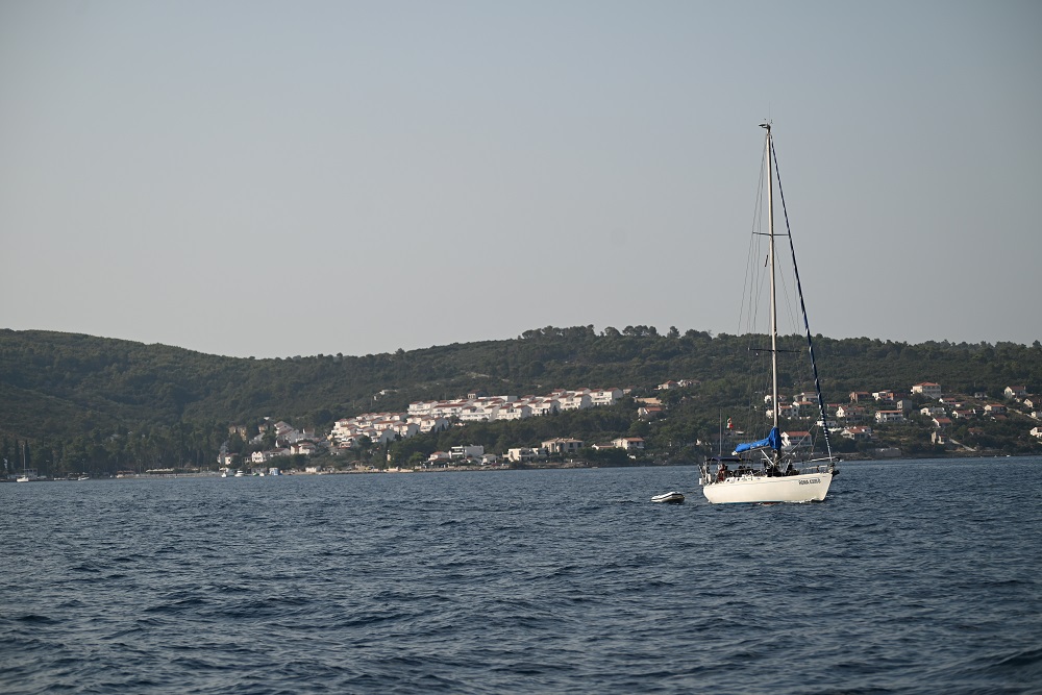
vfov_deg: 13.7
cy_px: 348
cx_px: 521
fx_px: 2895
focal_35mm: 100
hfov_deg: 20.4
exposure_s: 1/1250
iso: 100
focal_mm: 100
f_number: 4.5
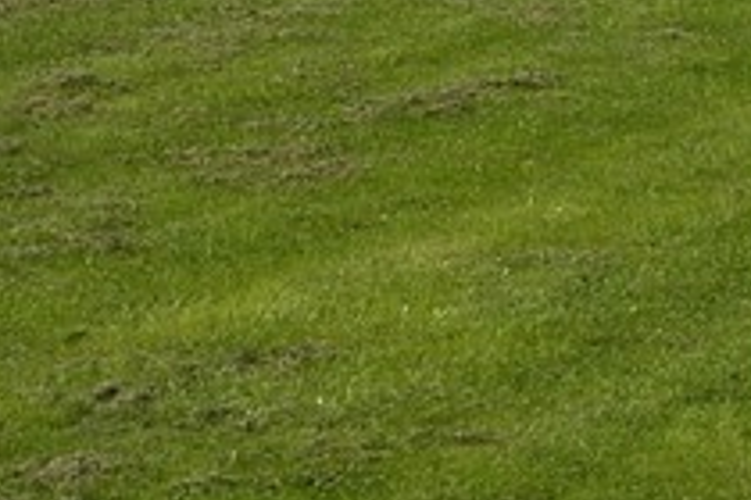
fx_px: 4297
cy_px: -846
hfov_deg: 7.7
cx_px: 2743
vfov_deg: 6.3
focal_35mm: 206
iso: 200
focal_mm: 27
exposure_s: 1/250
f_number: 13
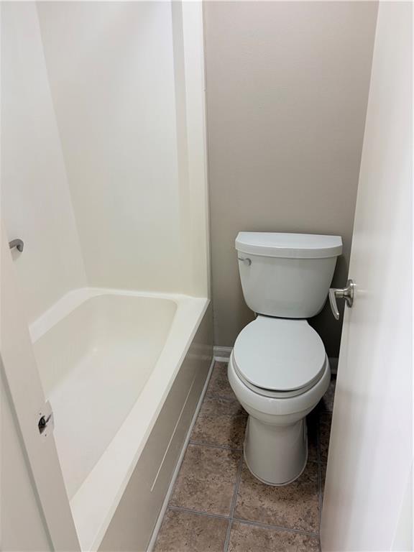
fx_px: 415
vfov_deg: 67.3
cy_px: 276
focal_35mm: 26
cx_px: 207
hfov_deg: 53.1
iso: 125
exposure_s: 1/60
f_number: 1.6
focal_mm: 5.96
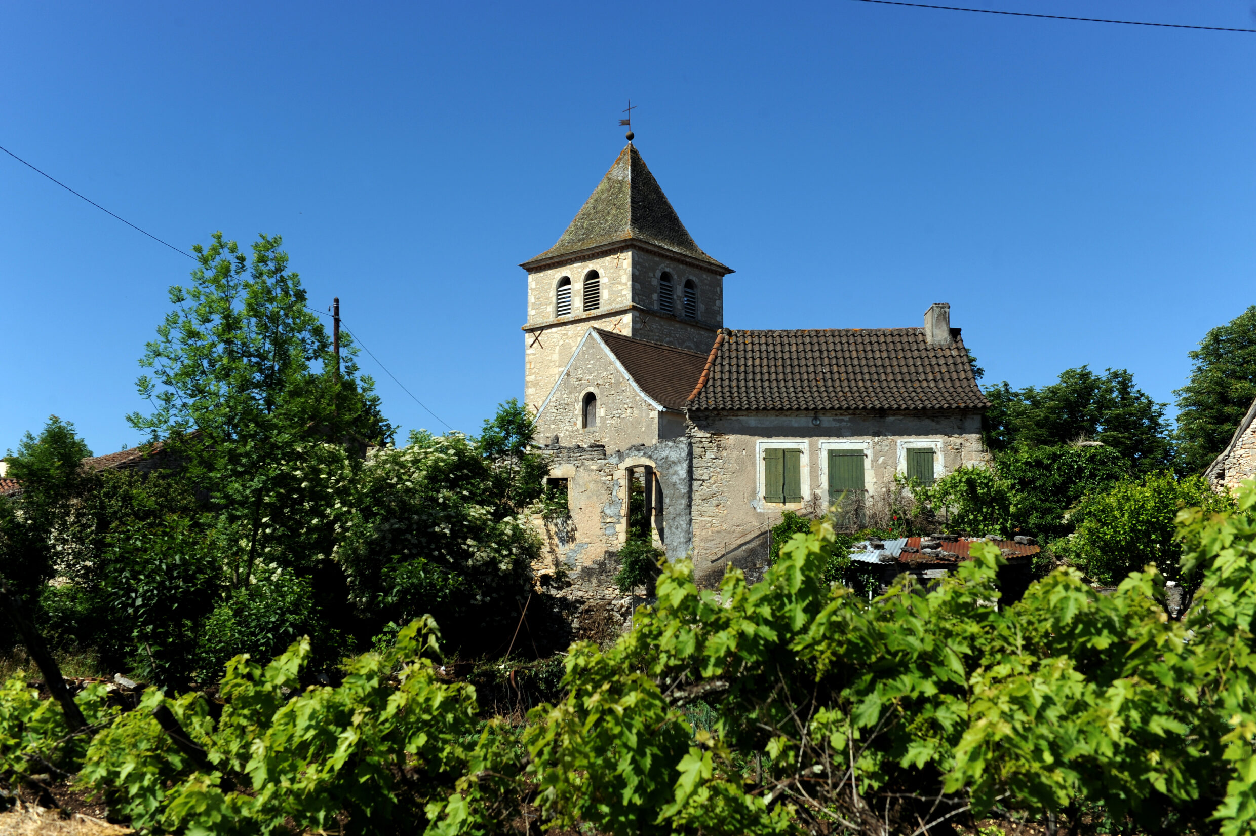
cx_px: 628
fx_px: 1325
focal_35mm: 38
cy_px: 418
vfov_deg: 35.0
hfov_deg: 50.7
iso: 200
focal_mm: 38
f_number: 8
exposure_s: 1/640
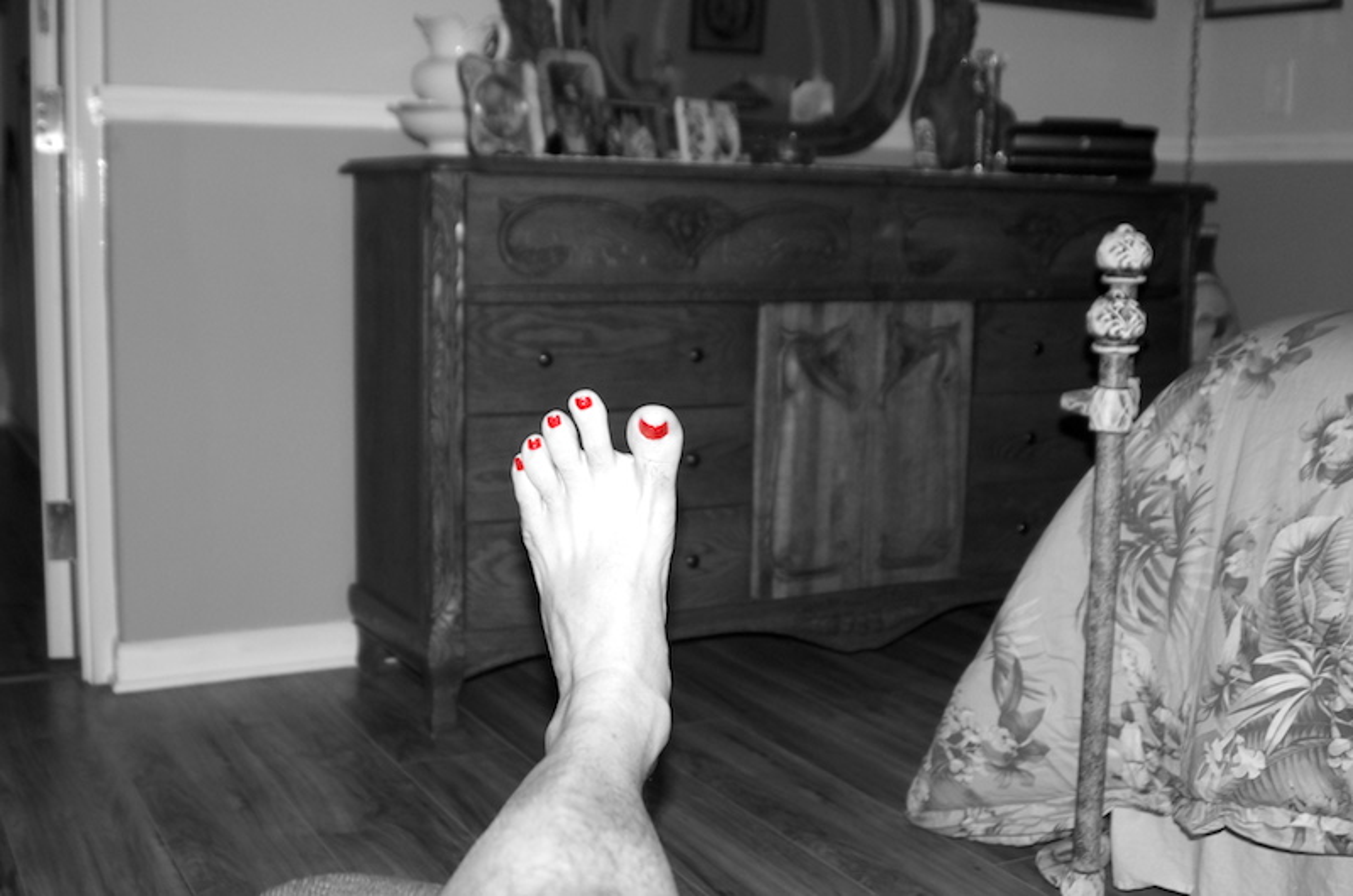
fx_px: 1575
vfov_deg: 31.8
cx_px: 676
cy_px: 448
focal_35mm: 42
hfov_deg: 46.5
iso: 640
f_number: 3.5
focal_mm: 28
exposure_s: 1/60
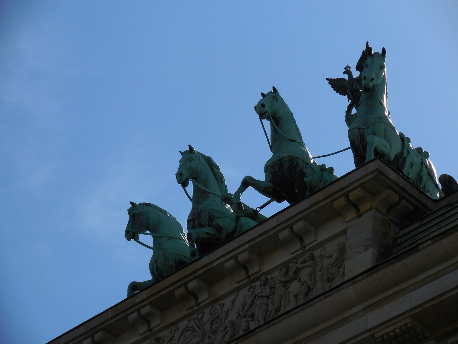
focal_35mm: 113
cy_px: 172
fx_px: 1495
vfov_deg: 13.1
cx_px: 229
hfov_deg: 17.4
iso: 125
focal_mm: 20.4
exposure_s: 1/1600
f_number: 5.1
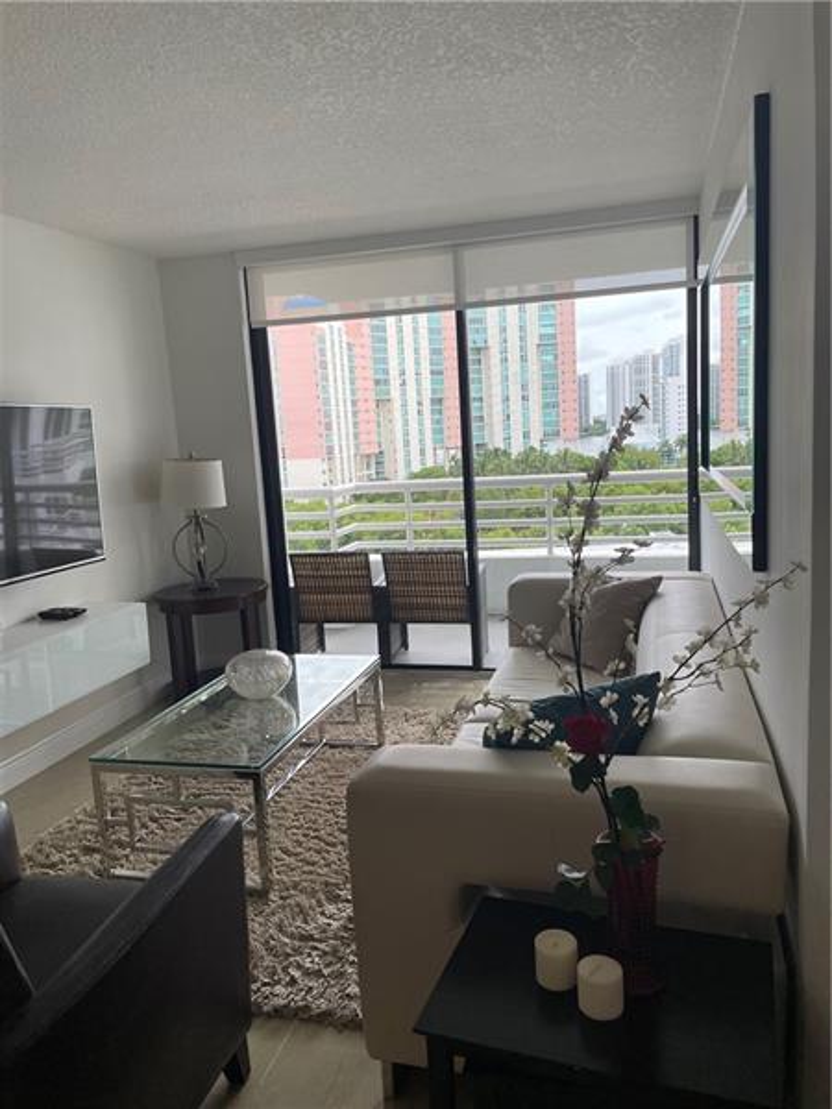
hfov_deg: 53.1
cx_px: 416
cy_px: 554
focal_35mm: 26
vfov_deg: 67.3
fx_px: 833
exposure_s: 1/553
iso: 50
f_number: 1.6
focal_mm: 4.2
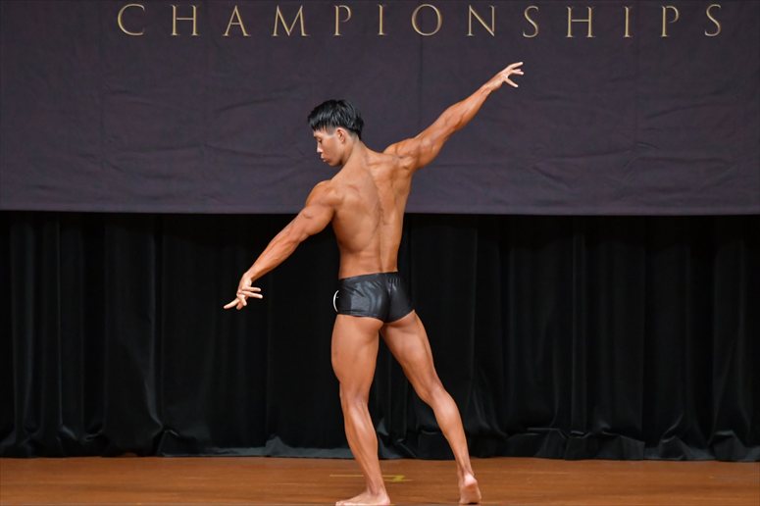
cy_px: 253
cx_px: 380
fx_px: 6014
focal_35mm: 285
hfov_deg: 7.2
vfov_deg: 4.8
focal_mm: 190
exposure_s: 1/400
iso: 5000
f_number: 5.6
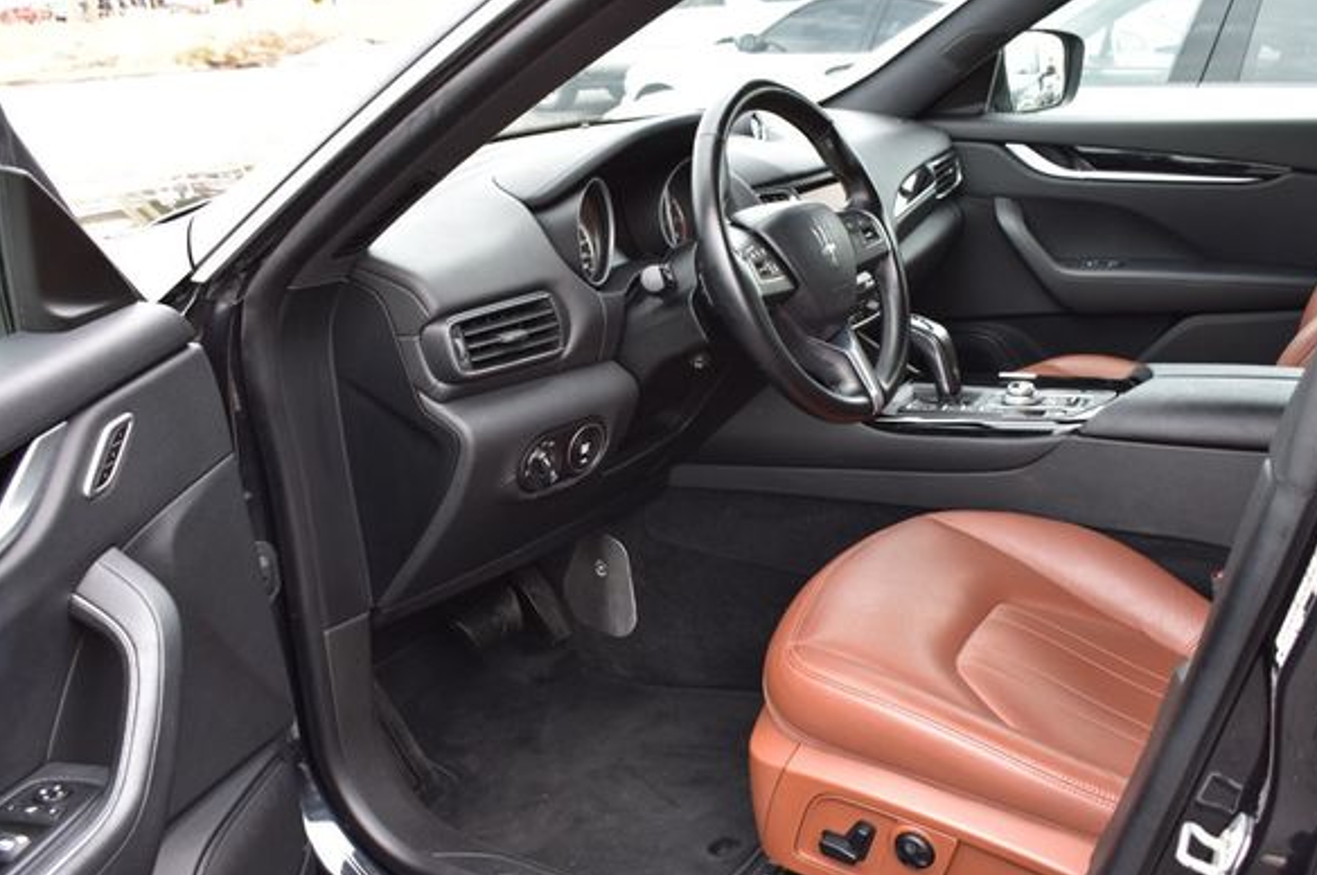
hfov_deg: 55.1
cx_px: 681
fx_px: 1262
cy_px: 462
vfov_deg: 38.2
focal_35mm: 35
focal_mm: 21
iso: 400
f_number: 7.1
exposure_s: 1/25
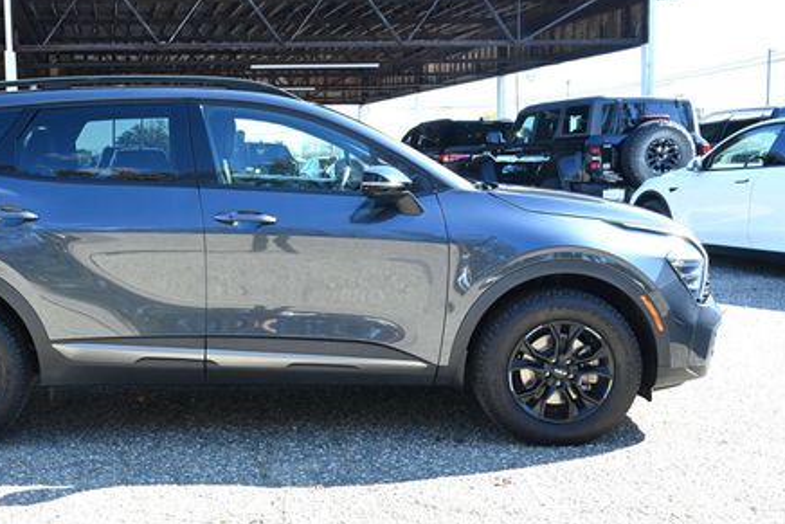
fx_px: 1025
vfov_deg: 28.7
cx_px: 238
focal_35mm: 47
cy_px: 276
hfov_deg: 41.2
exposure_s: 1/40
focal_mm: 32
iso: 200
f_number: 9
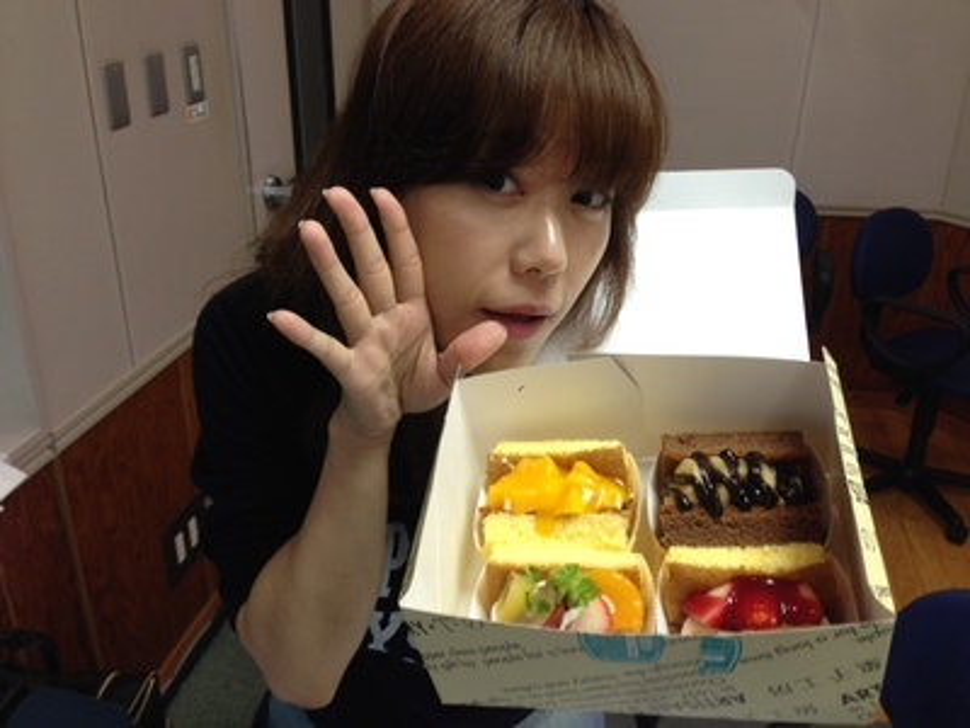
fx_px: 925
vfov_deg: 42.9
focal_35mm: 33
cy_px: 364
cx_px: 485
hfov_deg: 55.4
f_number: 2.4
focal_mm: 4.12
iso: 80
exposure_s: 1/20
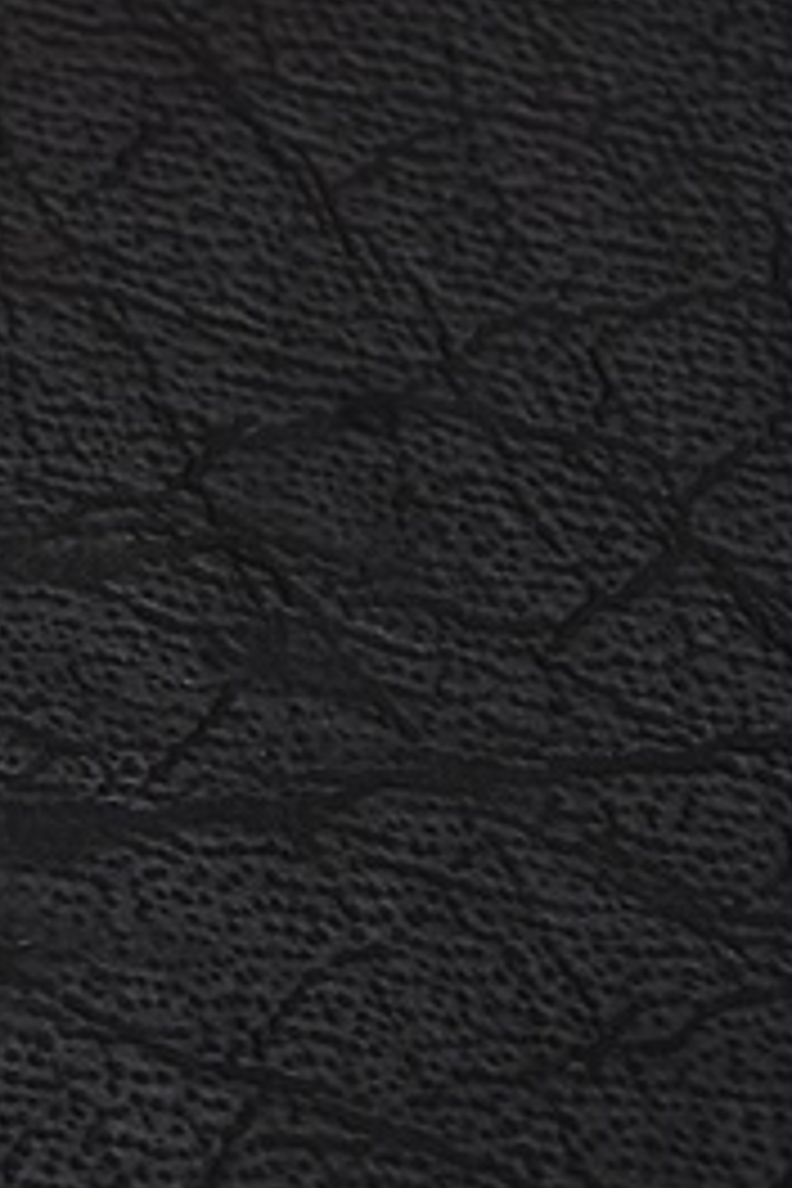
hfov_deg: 4.9
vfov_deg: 7.7
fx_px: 8843
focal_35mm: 268
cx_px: -1498
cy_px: 259
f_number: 8
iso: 200
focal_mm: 46
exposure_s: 1/125
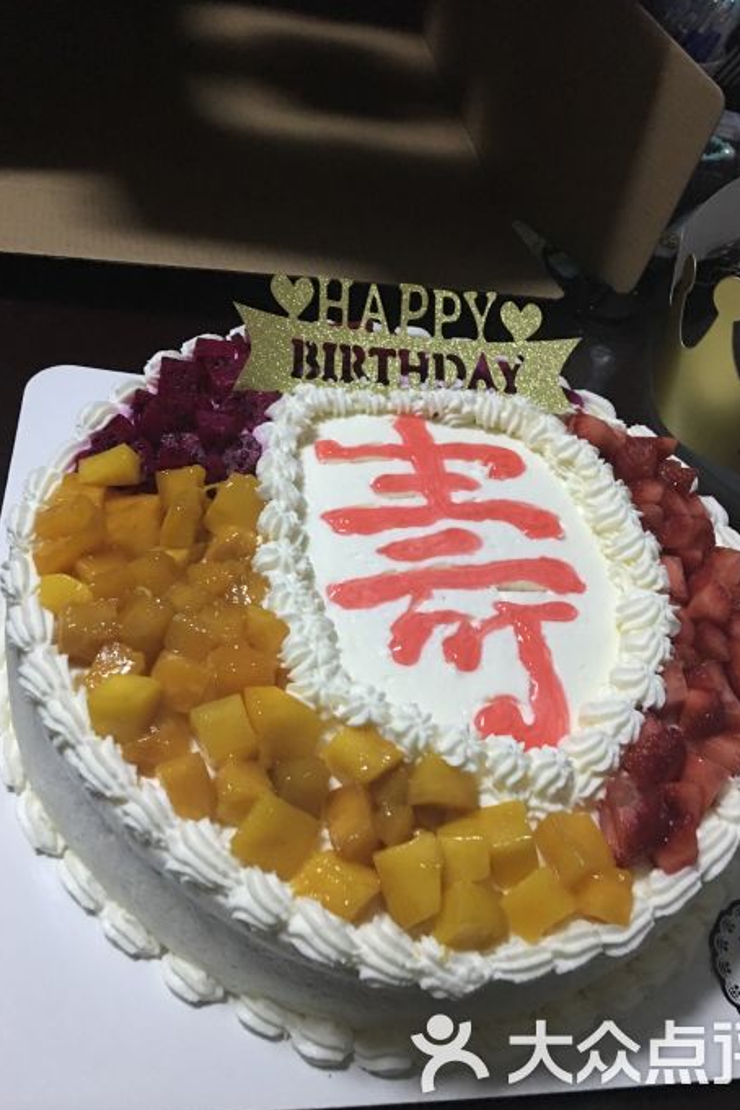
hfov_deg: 42.3
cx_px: 392
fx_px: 956
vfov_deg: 60.3
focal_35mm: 31
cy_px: 567
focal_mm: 4.15
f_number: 2.2
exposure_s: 1/8
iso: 125
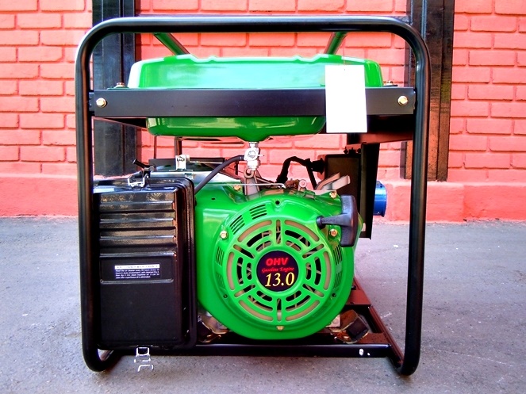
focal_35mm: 30
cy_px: 197
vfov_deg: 46.8
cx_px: 263
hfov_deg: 60.0
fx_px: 456
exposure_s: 1/60
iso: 160
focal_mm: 5.4
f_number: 3.5
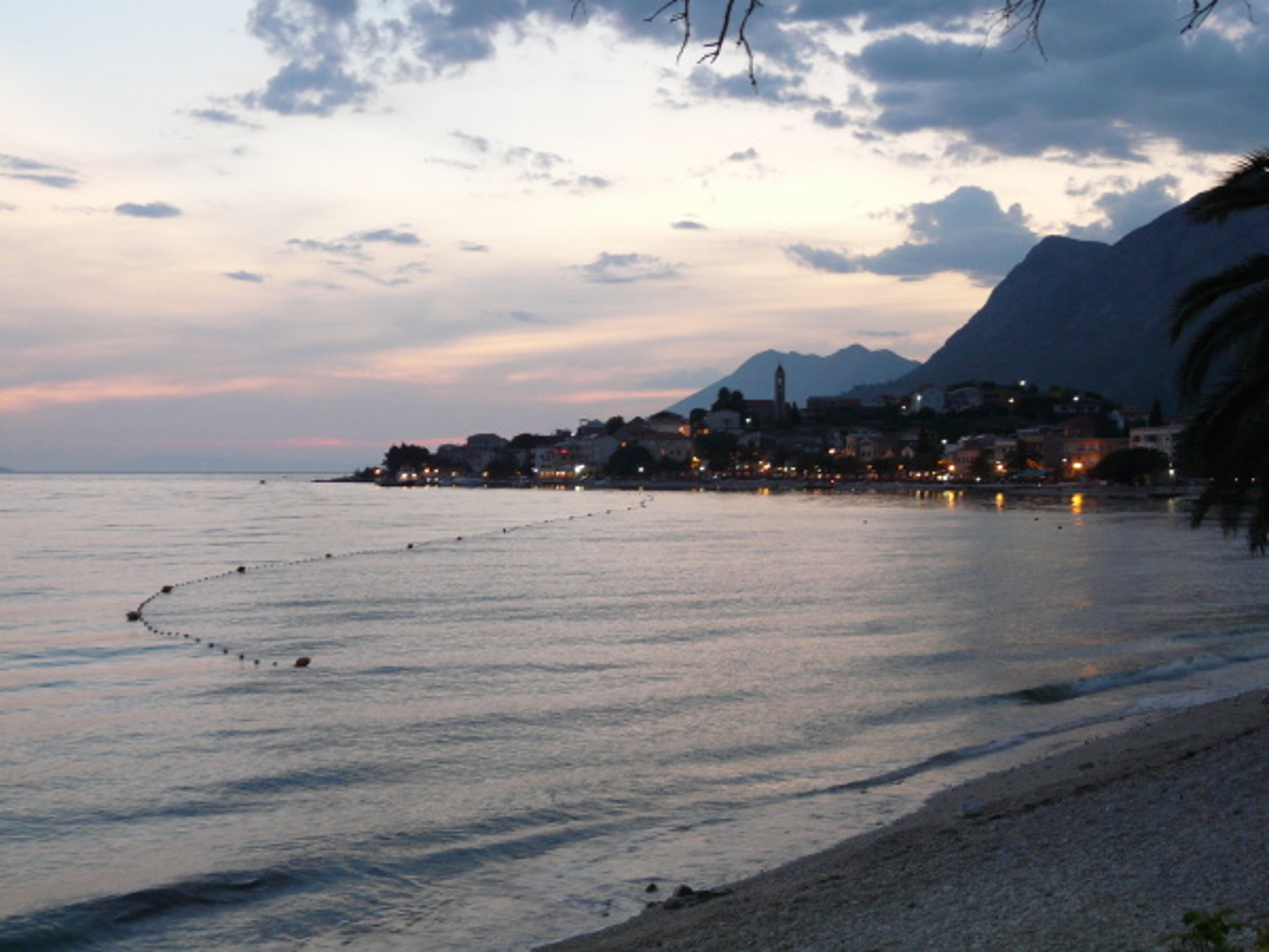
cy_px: 476
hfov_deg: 41.2
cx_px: 634
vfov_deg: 31.5
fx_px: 1686
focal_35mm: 46
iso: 200
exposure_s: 1/8
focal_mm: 7.5
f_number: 3.2
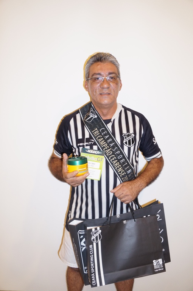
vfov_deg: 67.4
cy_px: 146
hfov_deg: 47.8
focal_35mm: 27
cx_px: 96
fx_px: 218
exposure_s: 1/60
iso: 800
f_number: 4
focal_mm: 18
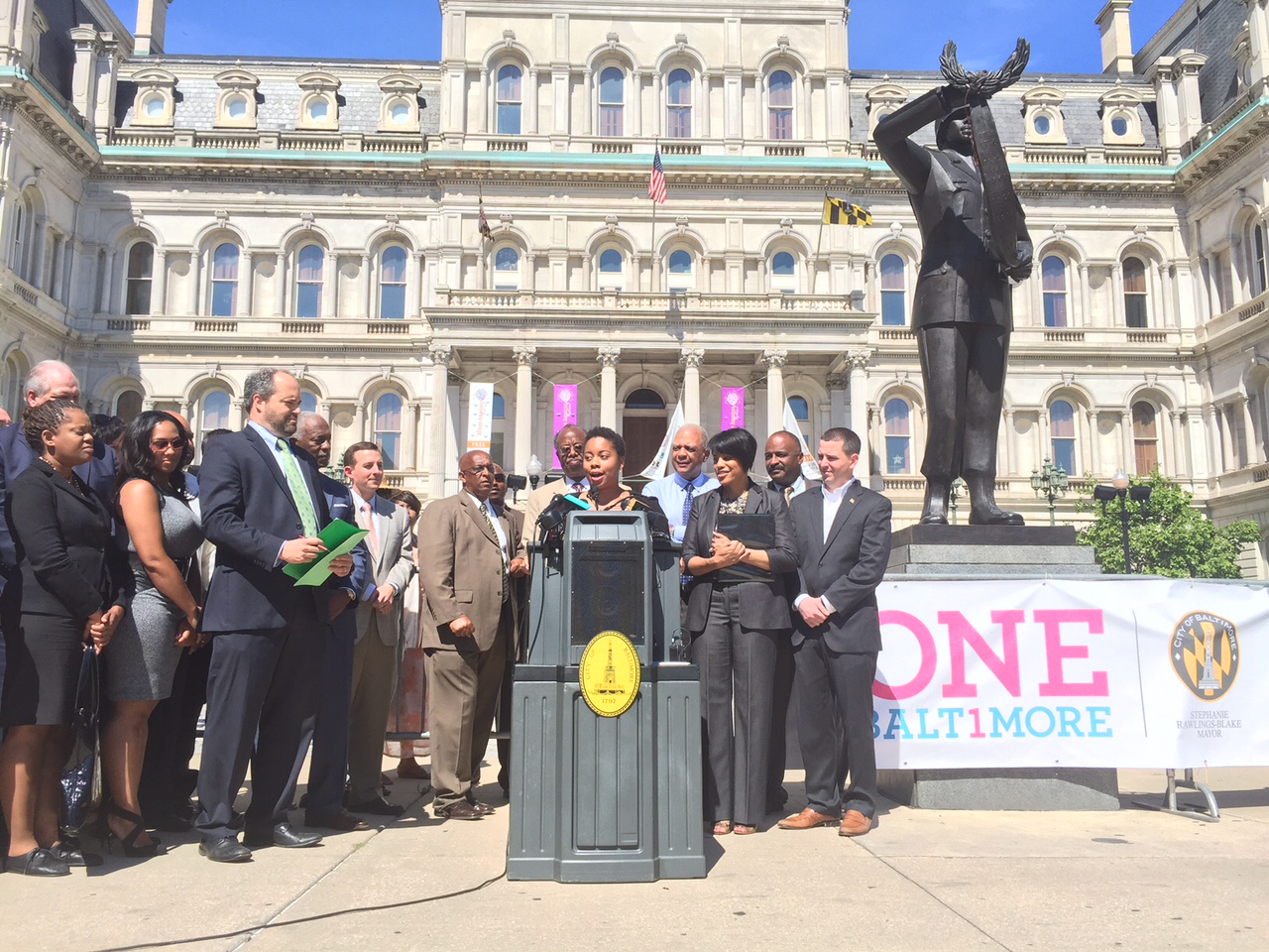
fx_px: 1063
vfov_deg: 48.2
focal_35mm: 29
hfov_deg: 61.7
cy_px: 476
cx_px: 634
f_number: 2.2
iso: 32
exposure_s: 1/1276
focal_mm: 4.15
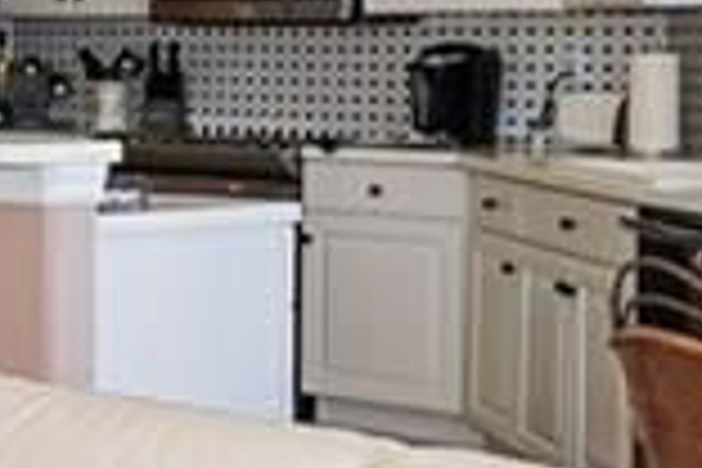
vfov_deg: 13.0
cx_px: -706
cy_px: 133
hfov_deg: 15.5
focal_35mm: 105
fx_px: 2047
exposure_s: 1/60
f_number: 9
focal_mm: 16
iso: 800
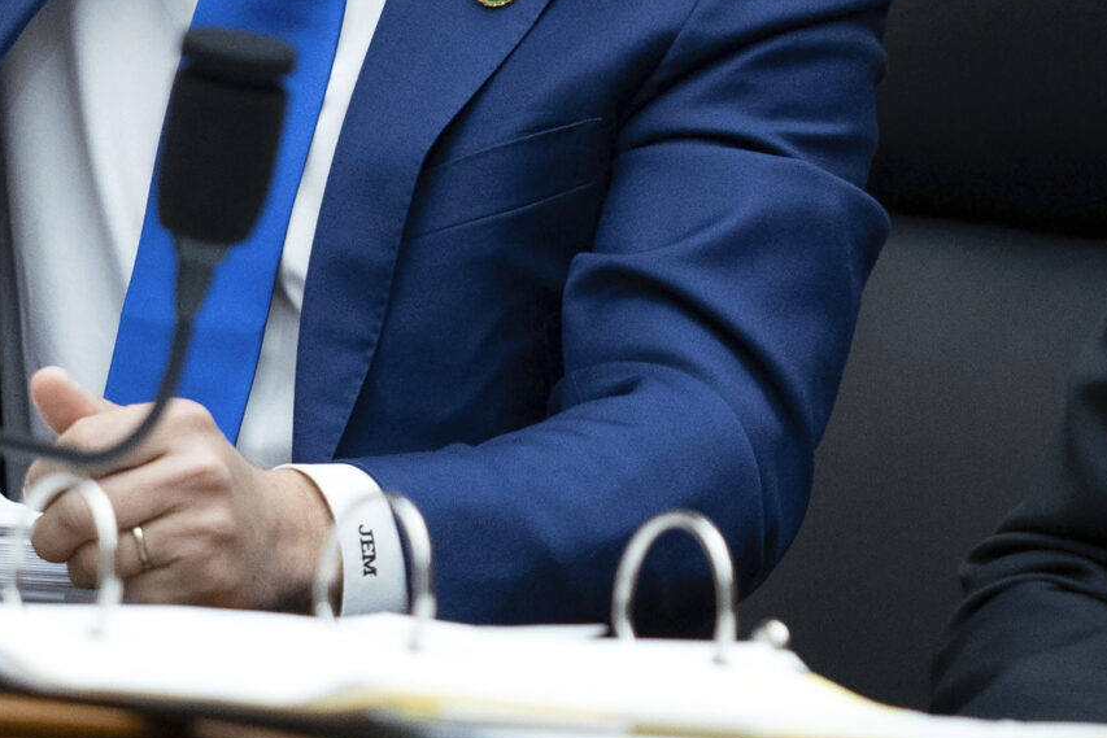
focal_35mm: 210
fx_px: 6458
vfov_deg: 6.5
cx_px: 140
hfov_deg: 9.8
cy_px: -357
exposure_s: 1/320
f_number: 4
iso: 2500
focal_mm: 70
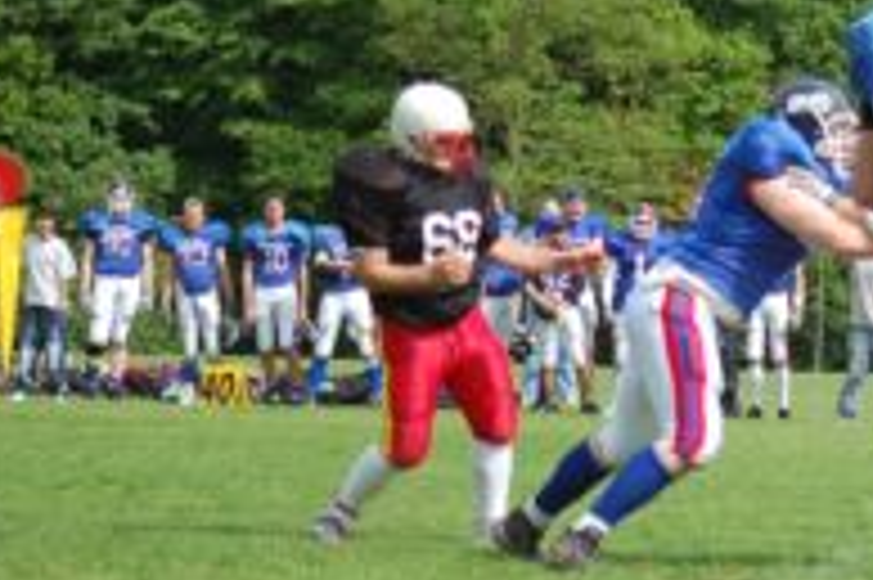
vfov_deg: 5.6
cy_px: 445
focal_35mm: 245
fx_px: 5936
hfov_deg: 8.3
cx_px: 952
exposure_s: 1/1000
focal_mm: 70
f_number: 4.5
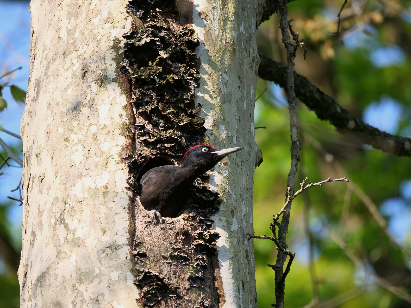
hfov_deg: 2.5
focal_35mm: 800
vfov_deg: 1.9
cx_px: 206
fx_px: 9498
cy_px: 154
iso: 1600
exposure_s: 1/1300
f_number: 6.3
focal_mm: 400
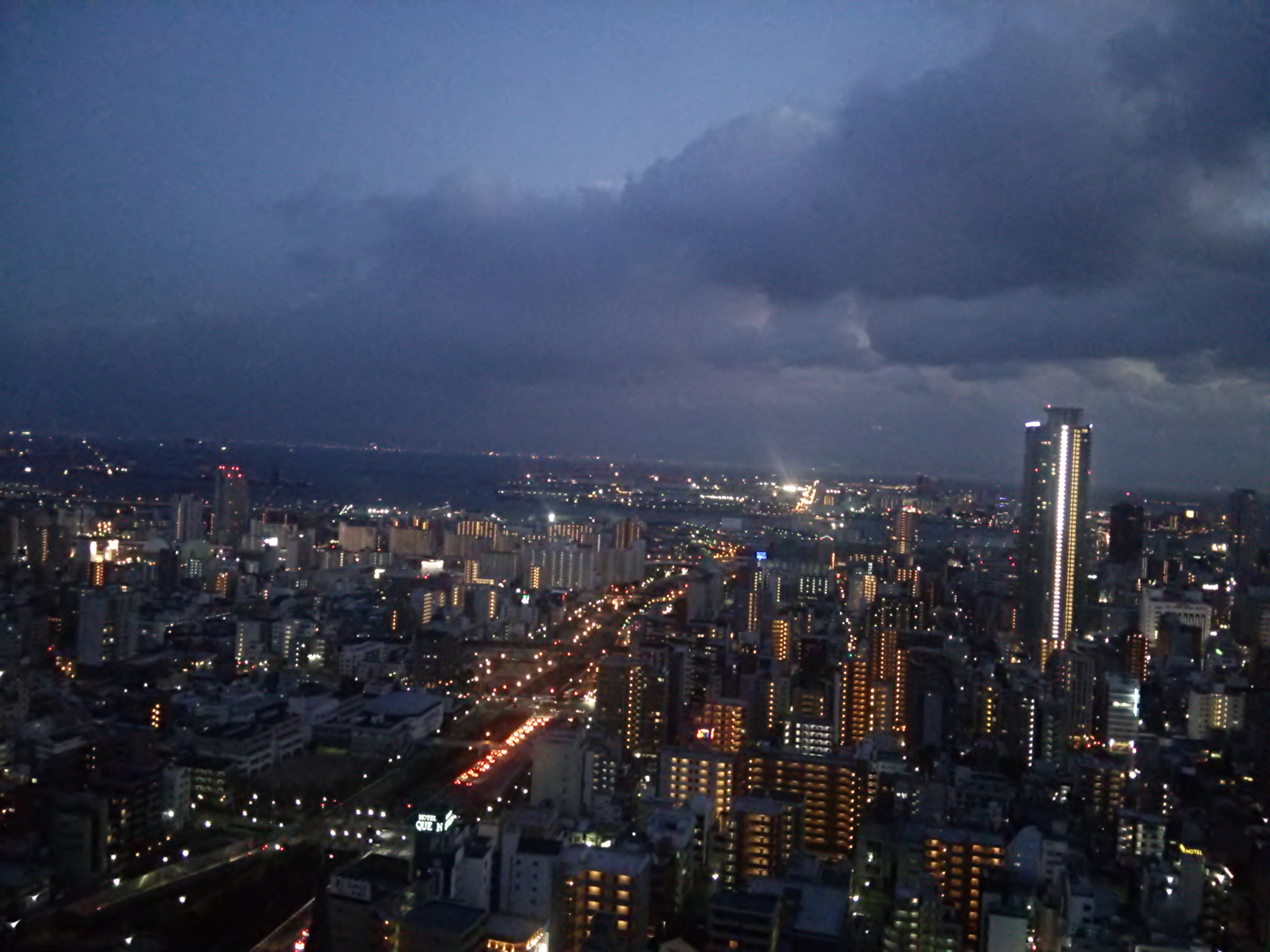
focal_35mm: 30
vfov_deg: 46.8
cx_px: 635
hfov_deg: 60.0
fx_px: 1101
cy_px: 476
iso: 800
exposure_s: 1/11
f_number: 1.94
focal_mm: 4.06
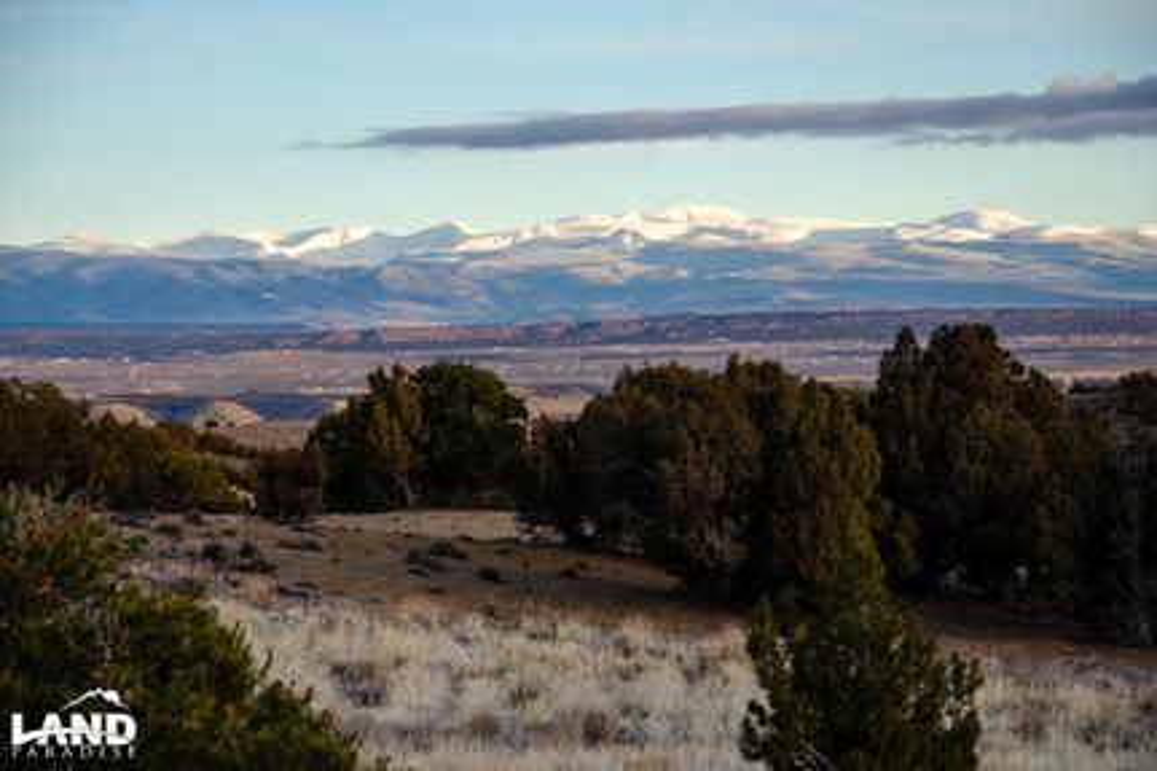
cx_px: 578
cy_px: 386
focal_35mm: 158
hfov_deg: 13.0
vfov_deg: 8.7
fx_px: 5060
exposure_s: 1/100
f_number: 8
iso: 100
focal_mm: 105
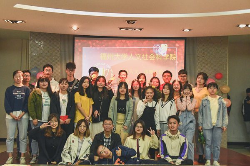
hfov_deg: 41.1
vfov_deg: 28.1
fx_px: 333
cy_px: 83
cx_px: 125
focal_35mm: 48
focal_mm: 32
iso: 3200
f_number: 5.6
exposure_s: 1/125
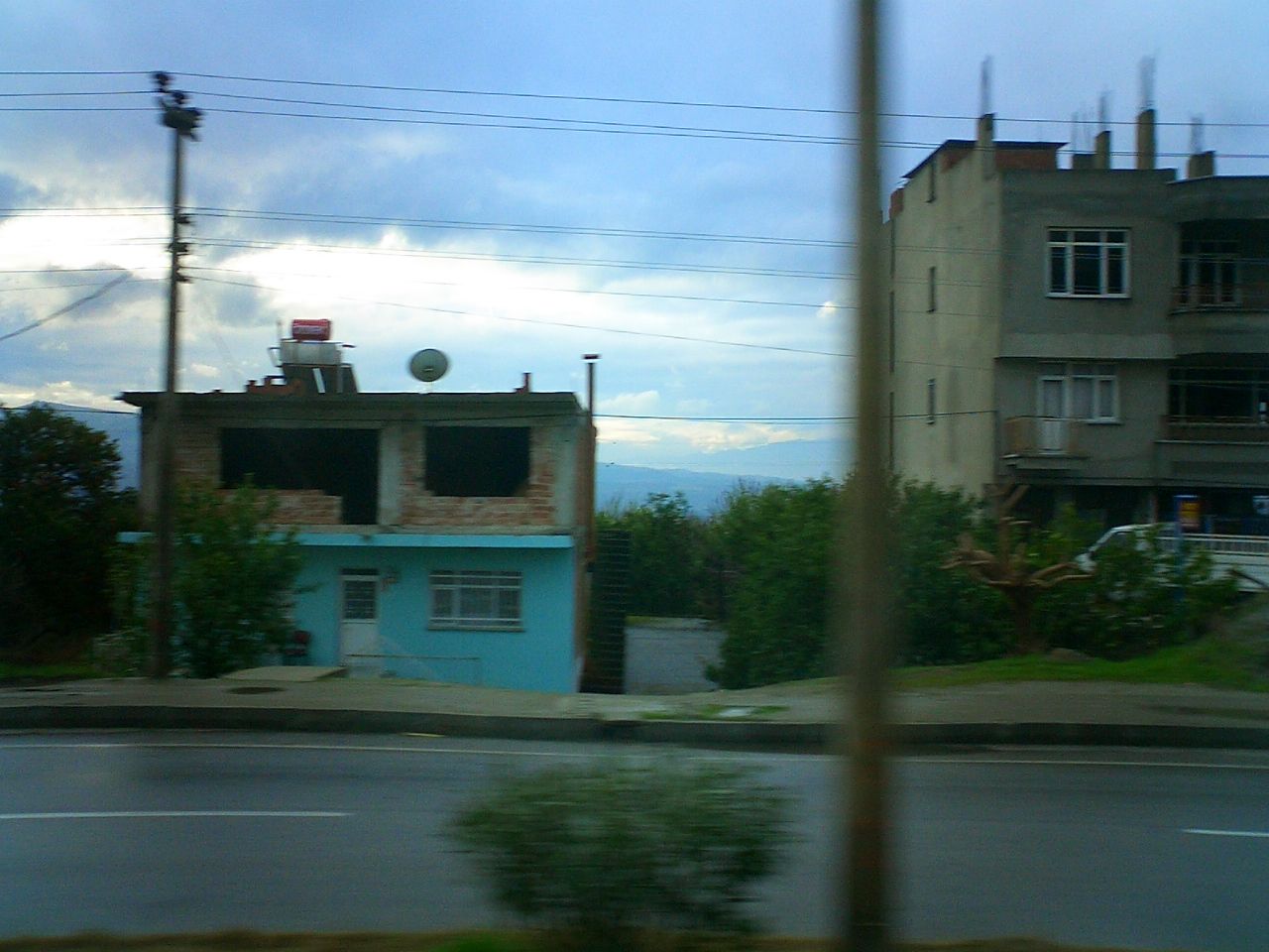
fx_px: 1356
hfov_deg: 50.1
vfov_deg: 38.7
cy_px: 476
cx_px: 634
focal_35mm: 37
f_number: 3.5
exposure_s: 1/125
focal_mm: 5.6
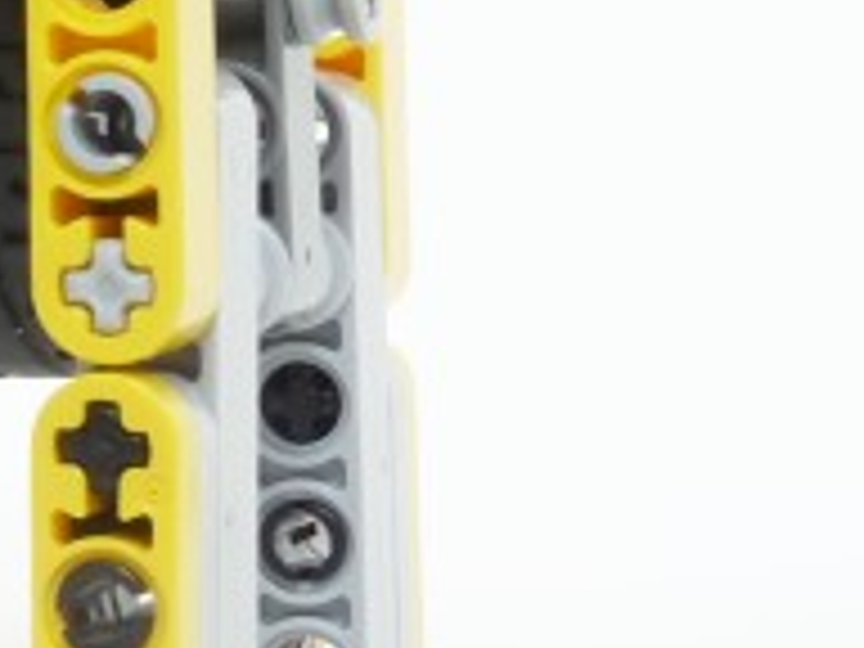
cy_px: -104
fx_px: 3644
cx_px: -778
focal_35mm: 146
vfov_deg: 10.0
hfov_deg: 12.2
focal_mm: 6.2
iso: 100
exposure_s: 1/15
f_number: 8
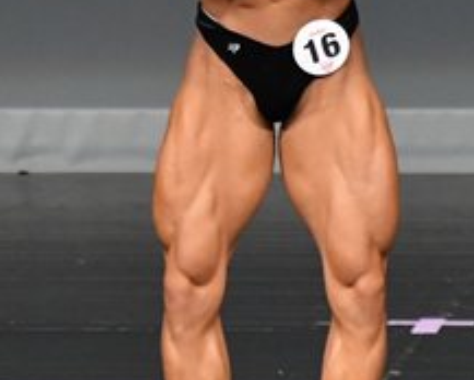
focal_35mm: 1154
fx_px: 16204
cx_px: 316
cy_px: 81
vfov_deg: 1.3
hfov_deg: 1.7
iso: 4000
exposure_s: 1/400
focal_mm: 230
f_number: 5.6
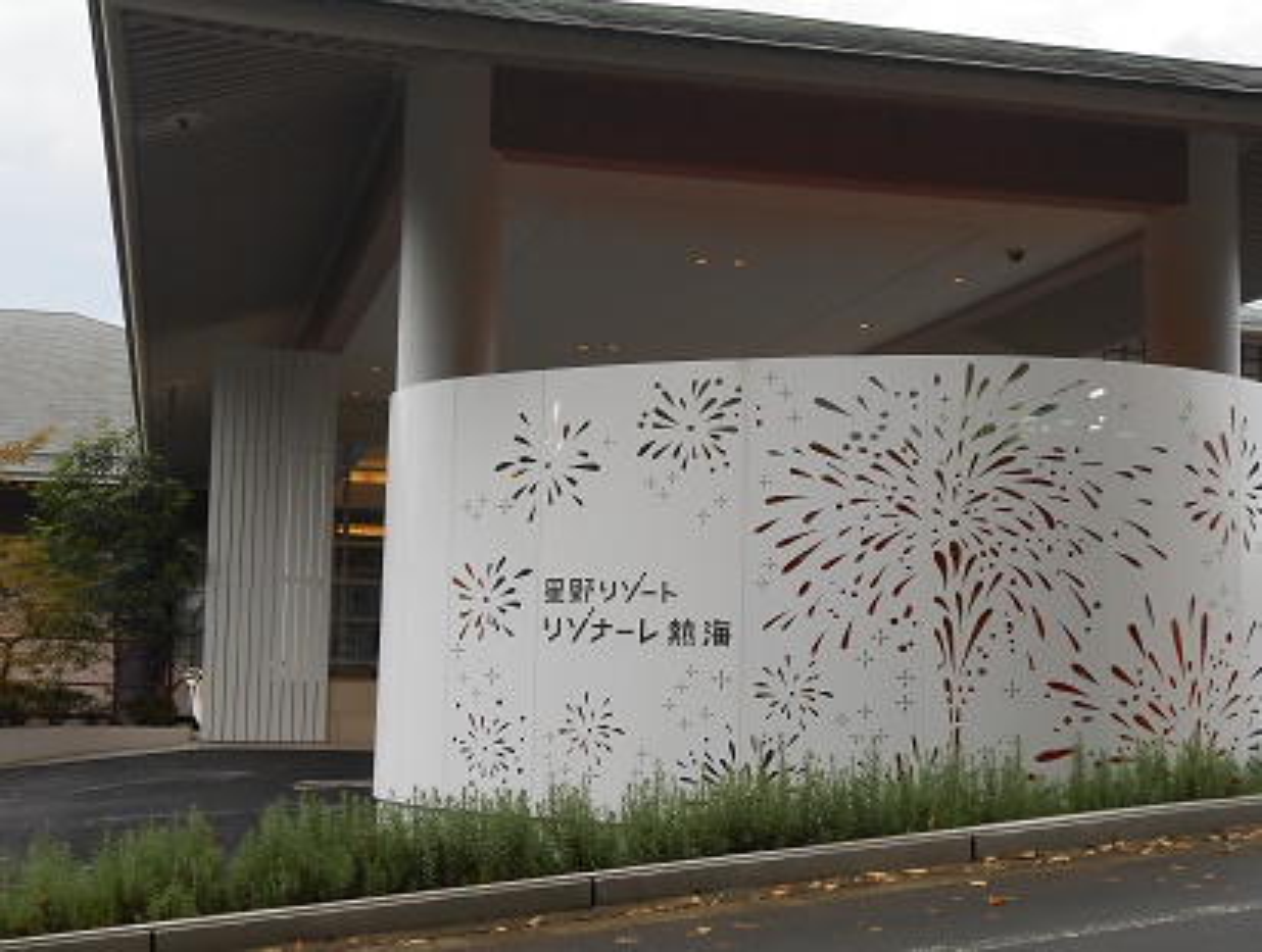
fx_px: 1791
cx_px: 631
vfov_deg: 29.8
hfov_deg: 38.8
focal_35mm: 49
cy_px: 476
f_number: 4.8
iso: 80
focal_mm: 8.8
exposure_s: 1/160
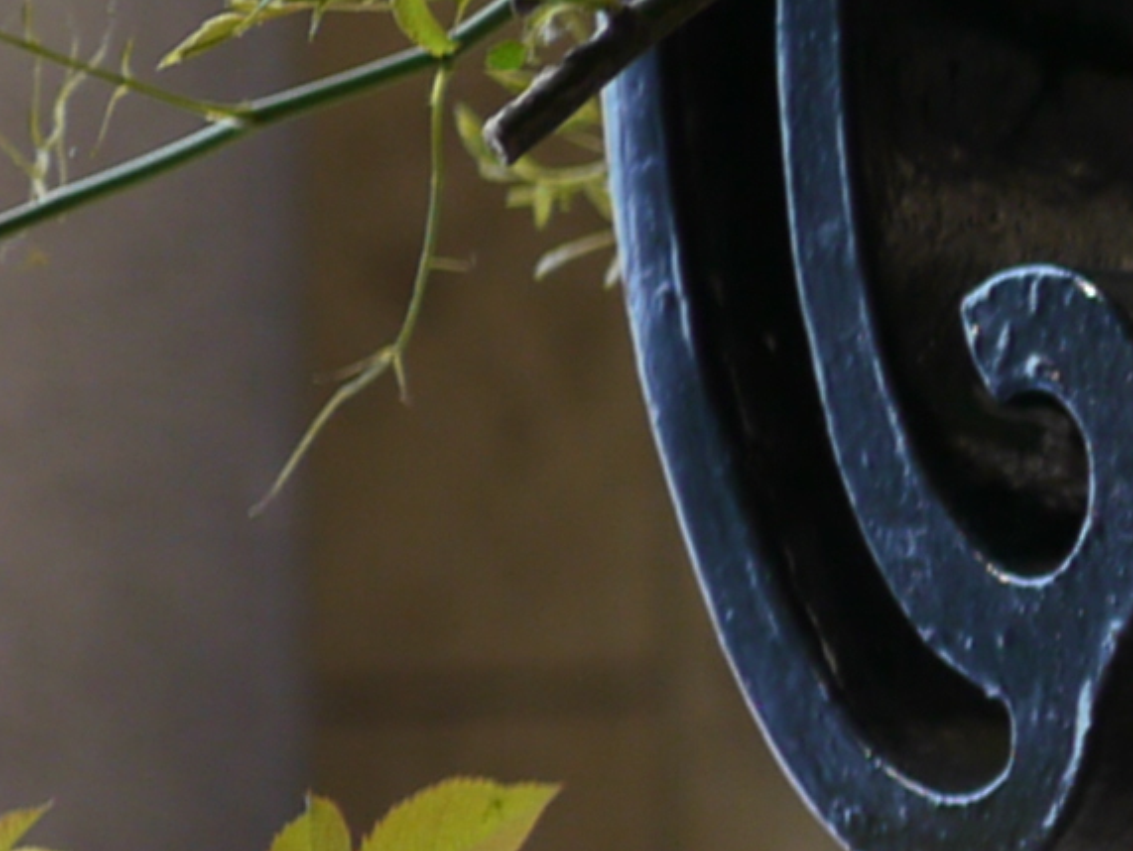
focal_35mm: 280
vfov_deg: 5.3
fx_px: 9170
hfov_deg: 6.6
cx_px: 3072
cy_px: 698
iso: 100
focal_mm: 20
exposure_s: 1/500
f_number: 1.7
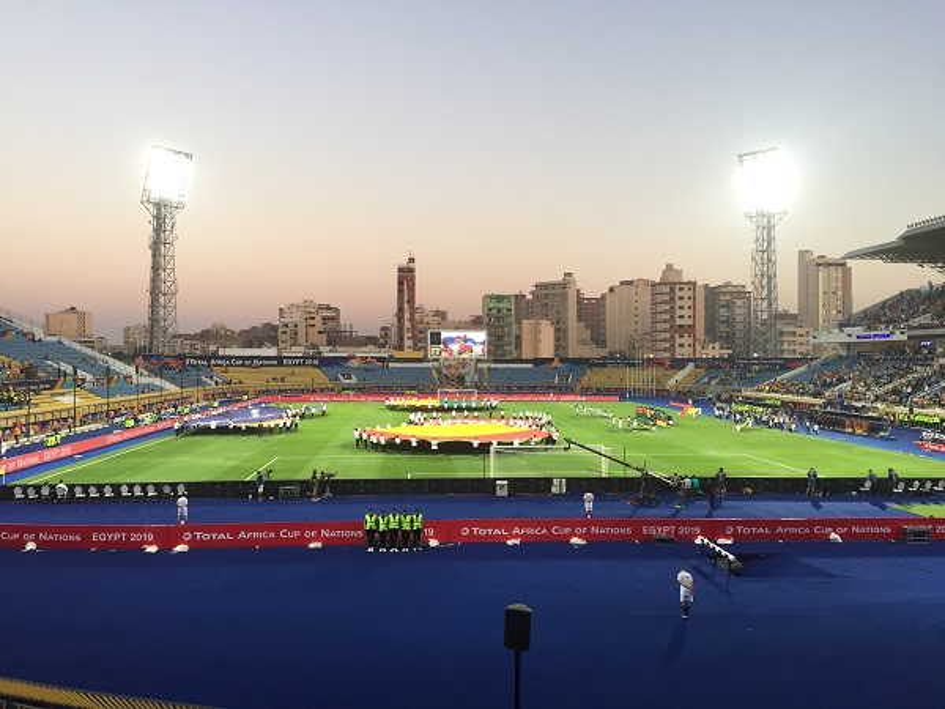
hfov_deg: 61.7
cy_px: 354
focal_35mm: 29
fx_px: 792
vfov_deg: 48.2
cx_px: 472
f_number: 2.2
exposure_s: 1/100
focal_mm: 4.15
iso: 50
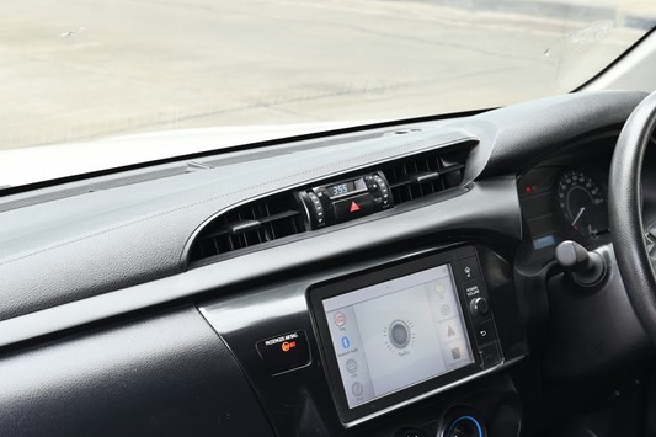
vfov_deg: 20.8
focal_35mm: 65
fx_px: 1185
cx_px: 335
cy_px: 319
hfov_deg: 31.0
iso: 160
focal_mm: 31.5
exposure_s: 1/30
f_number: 6.3
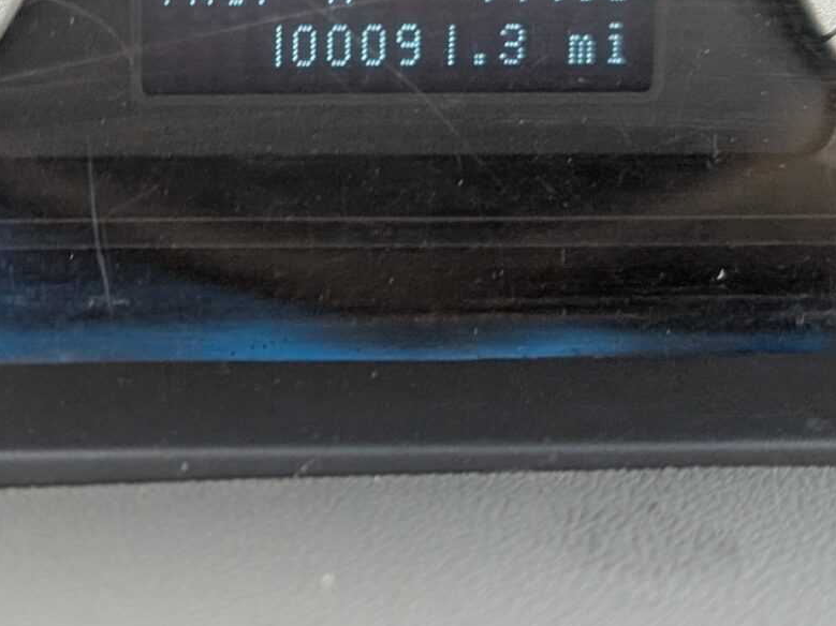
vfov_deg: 18.3
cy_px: 28
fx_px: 1908
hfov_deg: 24.2
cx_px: 117
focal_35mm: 79
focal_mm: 6.9
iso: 84
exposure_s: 1/60
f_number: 1.68
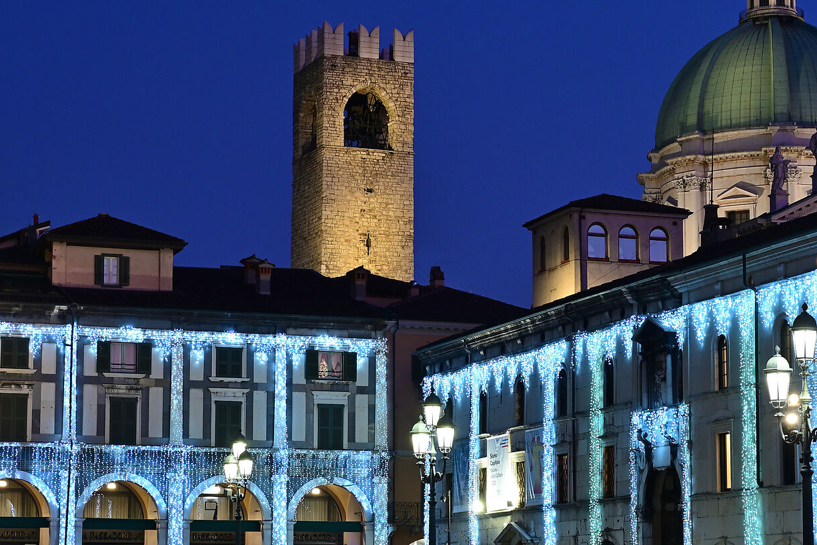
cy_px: 307
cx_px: 466
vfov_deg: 14.9
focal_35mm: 92
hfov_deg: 22.1
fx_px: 2088
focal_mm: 47
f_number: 6.3
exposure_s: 1/2
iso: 100
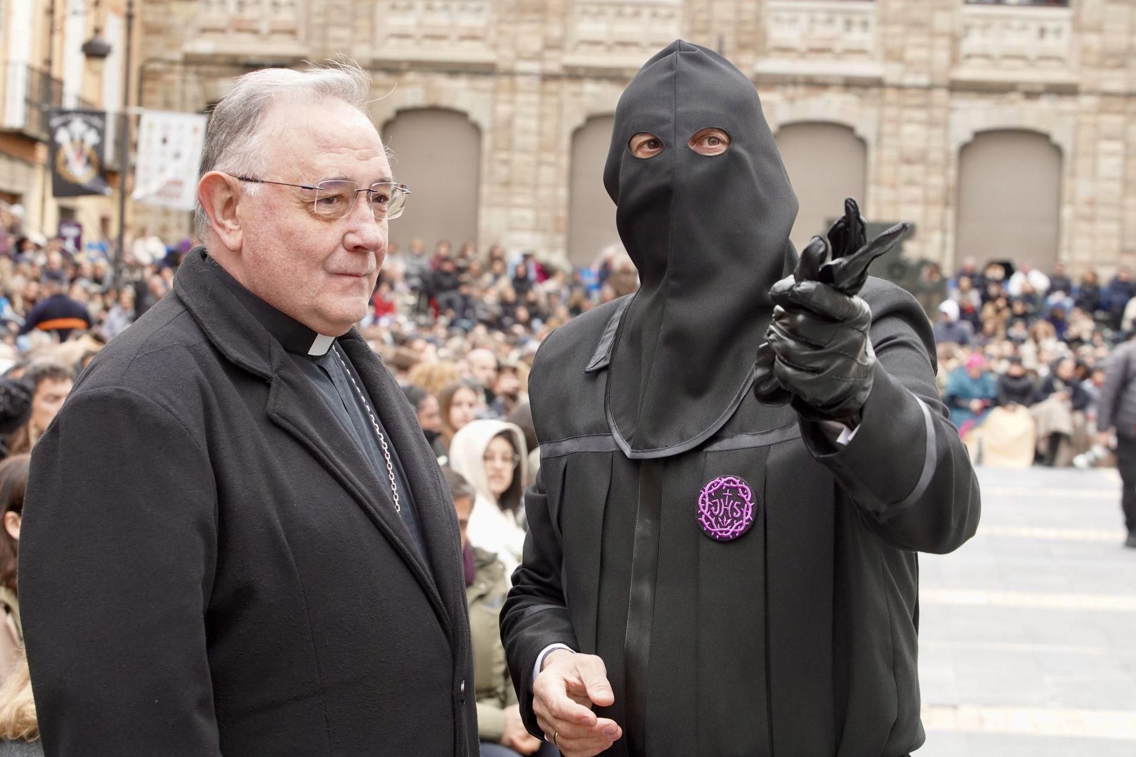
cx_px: 559
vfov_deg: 14.4
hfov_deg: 21.5
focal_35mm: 95
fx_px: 2997
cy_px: 379
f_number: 9
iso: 3200
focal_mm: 90
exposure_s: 1/250
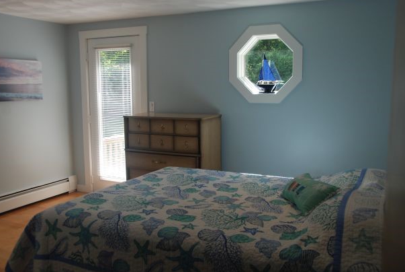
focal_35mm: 35
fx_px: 394
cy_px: 139
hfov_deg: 54.3
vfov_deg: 38.0
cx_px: 194
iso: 250
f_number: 5.6
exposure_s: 1/125
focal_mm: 22
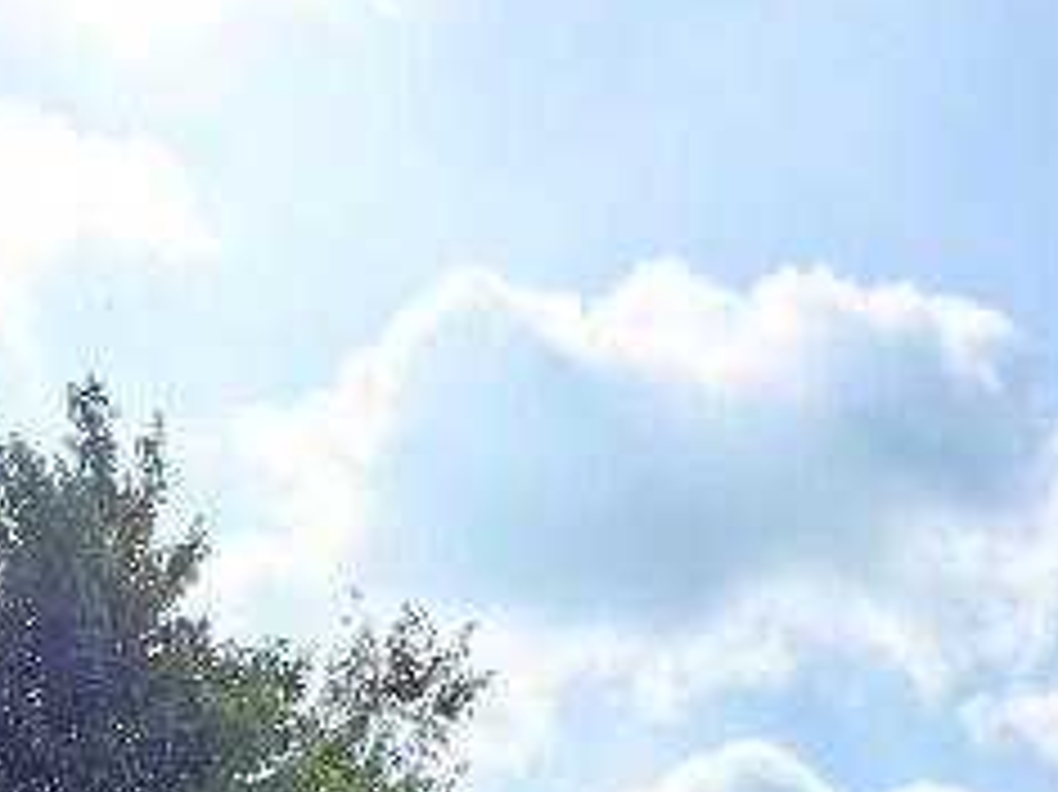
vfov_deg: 17.2
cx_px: 365
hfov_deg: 31.5
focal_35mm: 61
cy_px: 1606
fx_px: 1863
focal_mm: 2.22
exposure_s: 1/1887
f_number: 2.2
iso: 40
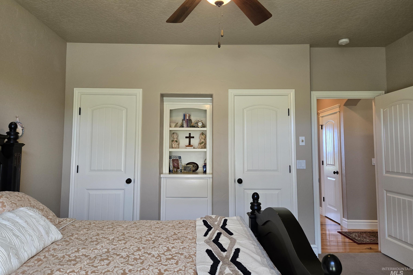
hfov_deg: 73.7
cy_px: 128
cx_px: 206
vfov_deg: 53.1
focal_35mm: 24
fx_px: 275
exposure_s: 1/120
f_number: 1.8
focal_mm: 5.4
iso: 160
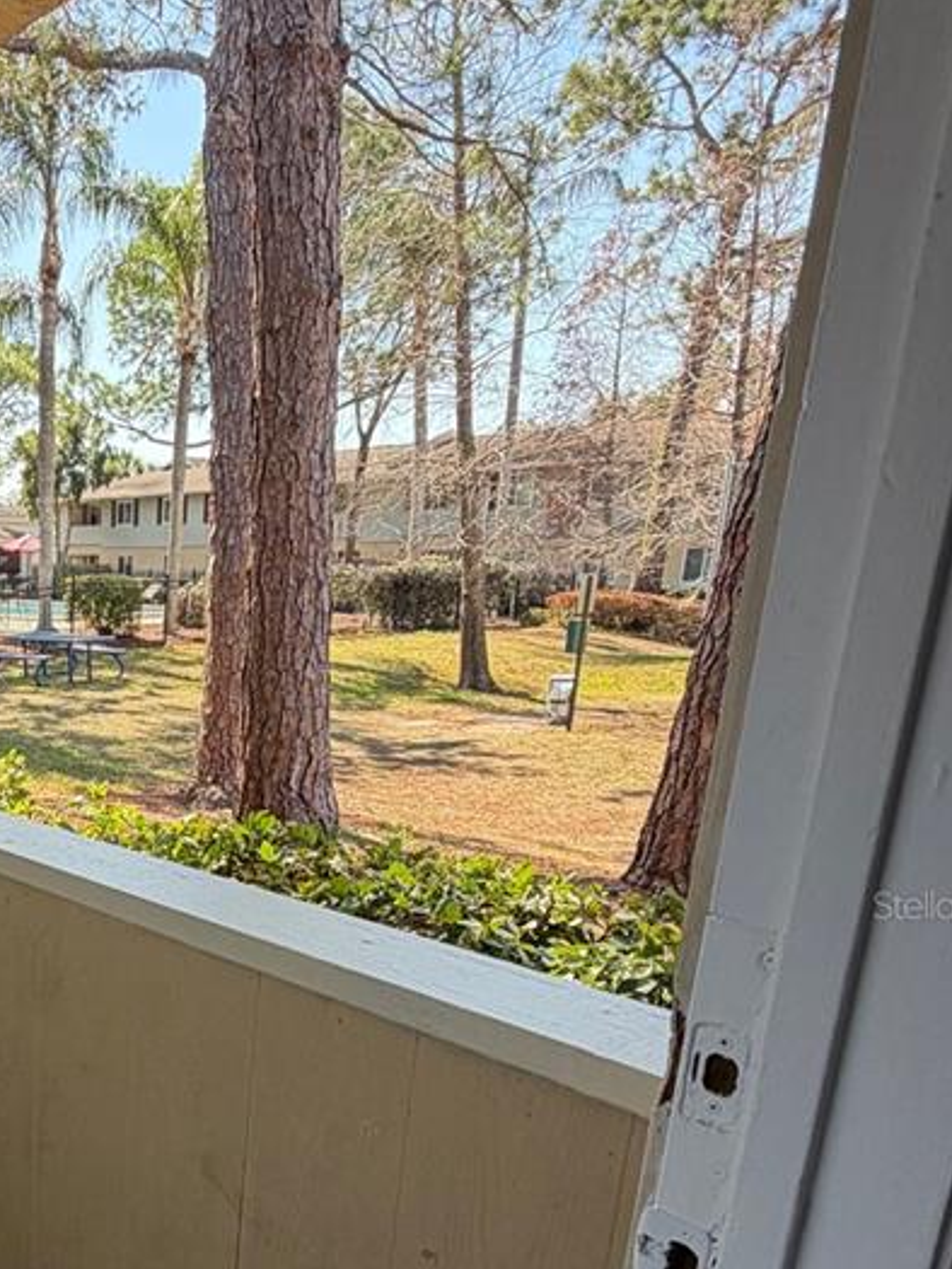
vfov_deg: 54.9
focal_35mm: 32
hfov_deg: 38.2
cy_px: 904
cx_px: -43
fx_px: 1173
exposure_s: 1/232
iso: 50
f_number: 2.2
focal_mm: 2.22
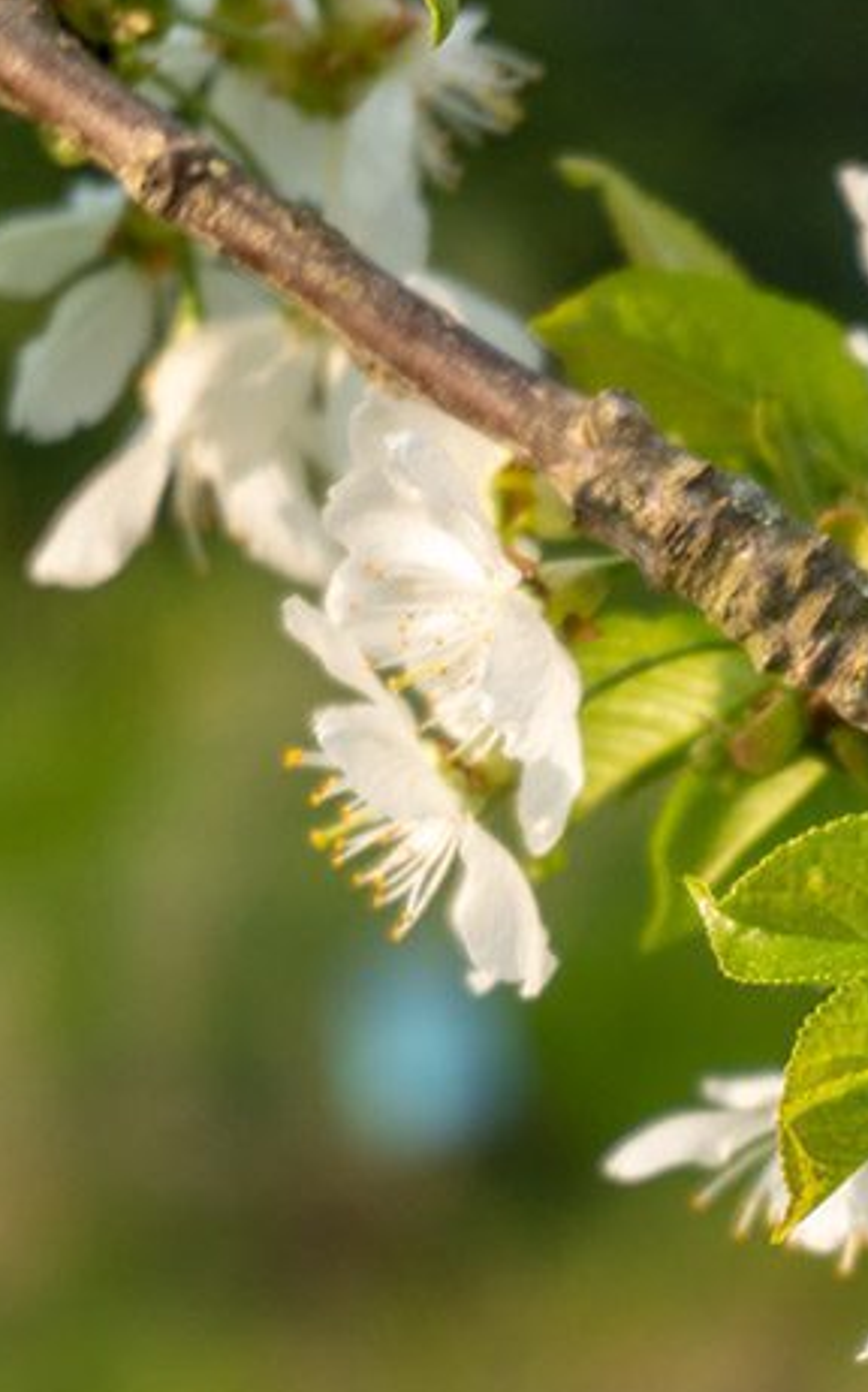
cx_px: 989
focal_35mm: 53
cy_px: 923
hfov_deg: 22.8
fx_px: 2010
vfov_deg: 37.8
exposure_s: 1/125
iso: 100
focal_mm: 16
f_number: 5.6
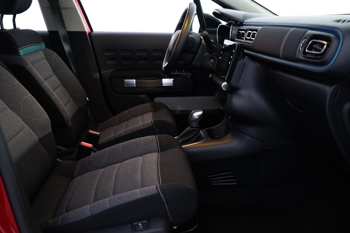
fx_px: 350
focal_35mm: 36
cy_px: 116
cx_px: 175
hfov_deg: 53.1
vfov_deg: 36.9
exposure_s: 1/8
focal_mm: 36
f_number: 5
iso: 1250
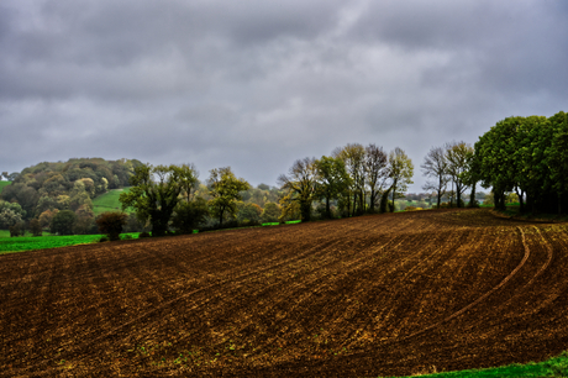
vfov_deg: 16.8
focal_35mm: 81
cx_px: 284
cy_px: 189
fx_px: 1277
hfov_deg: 25.1
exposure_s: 1/100
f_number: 25
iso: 1400
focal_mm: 81
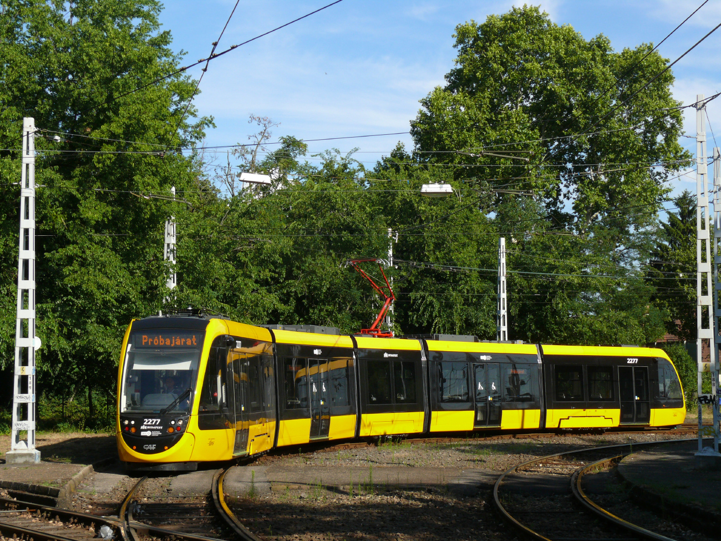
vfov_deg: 22.6
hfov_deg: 29.8
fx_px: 1354
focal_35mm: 65
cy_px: 270
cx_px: 360
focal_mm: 13.7
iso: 100
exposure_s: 1/400
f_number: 5.6
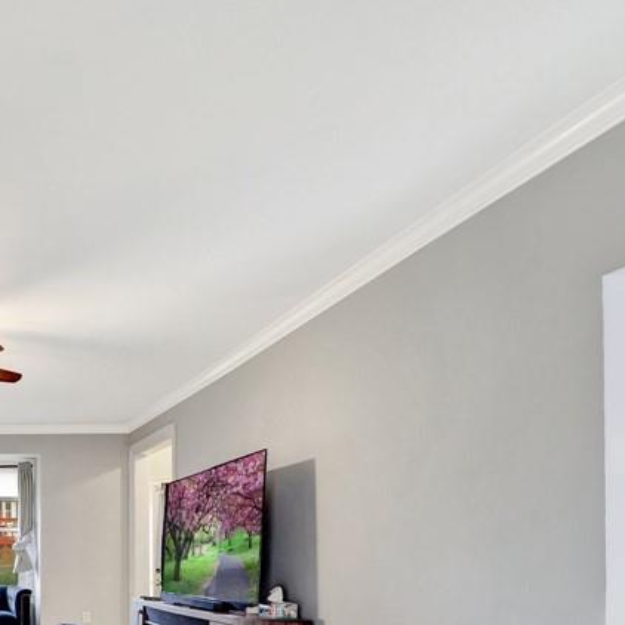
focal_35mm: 30
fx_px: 613
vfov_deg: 49.1
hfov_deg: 40.8
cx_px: -95
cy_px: 544
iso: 400
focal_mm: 7
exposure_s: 1/6
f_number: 5.6
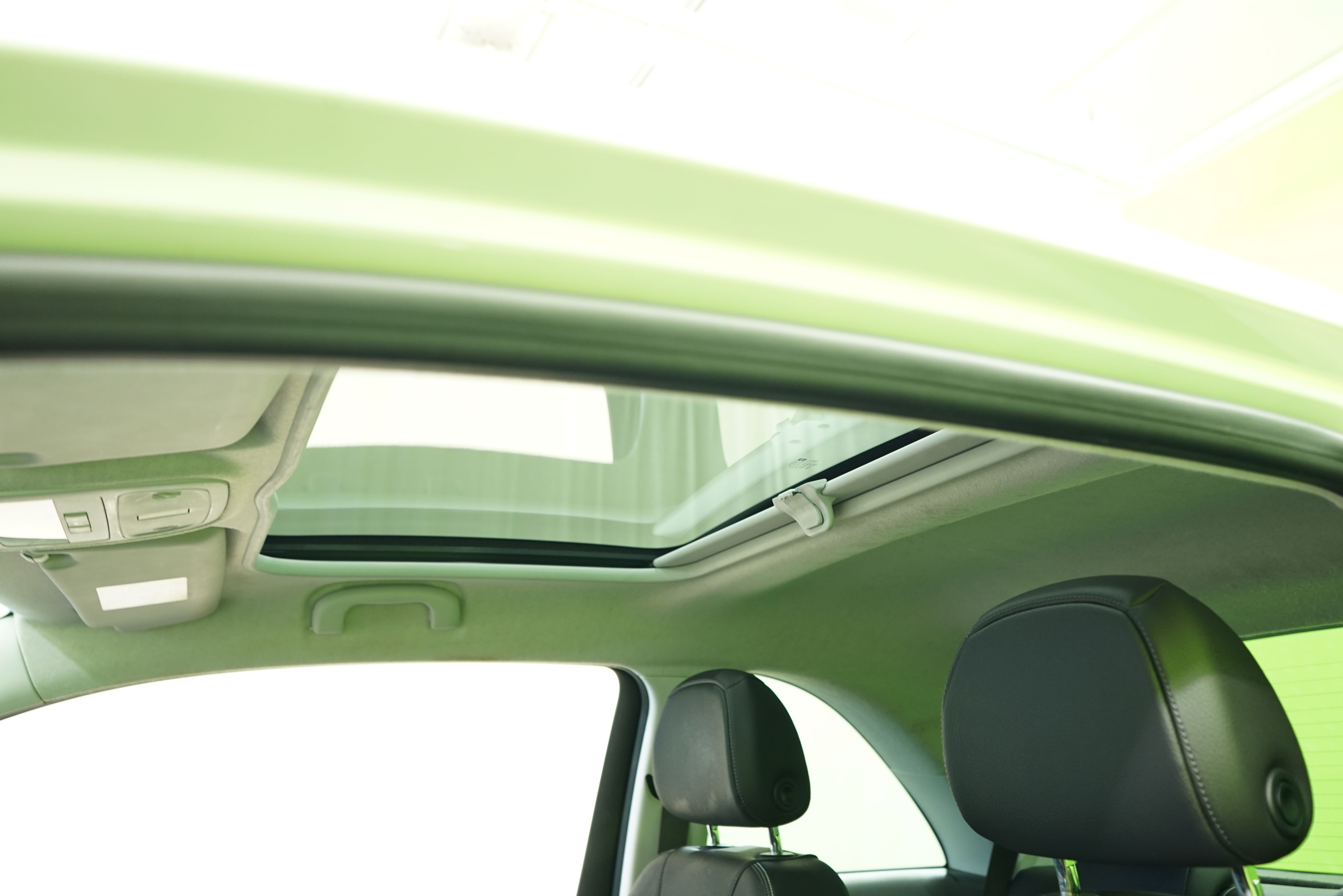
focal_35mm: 28
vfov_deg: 46.4
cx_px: 672
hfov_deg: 65.5
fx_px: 1044
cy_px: 448
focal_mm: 28
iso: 800
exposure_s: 1/10
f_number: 4.5
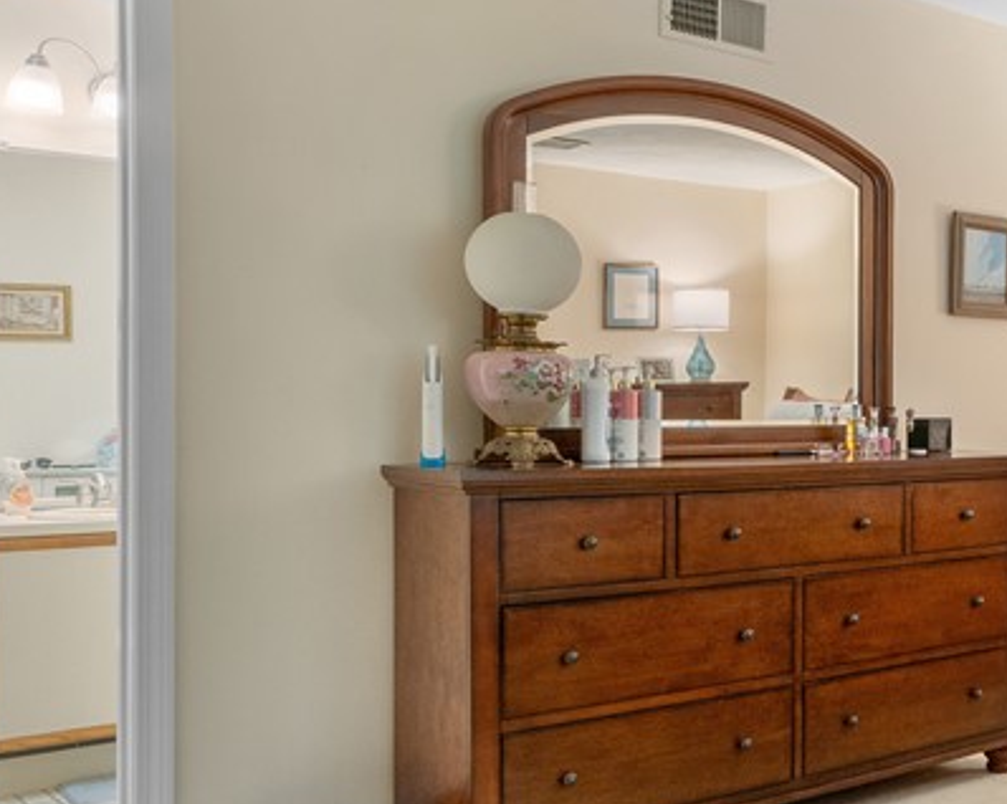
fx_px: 1260
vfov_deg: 35.4
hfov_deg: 35.3
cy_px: 445
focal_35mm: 42
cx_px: 1182
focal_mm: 11
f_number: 7.1
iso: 320
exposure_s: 1/2.5
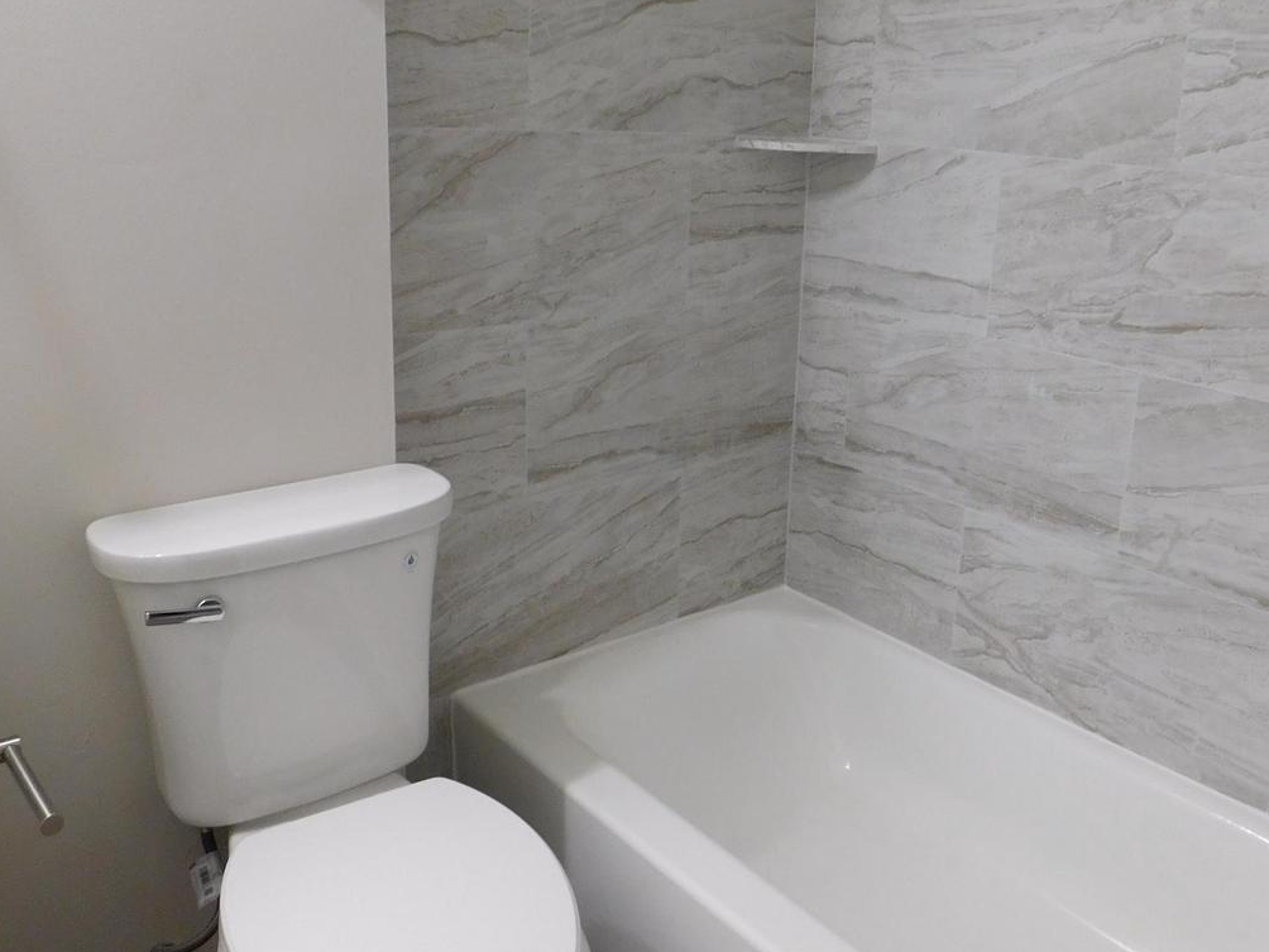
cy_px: 387
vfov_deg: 42.8
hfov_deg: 54.6
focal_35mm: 33
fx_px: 1210
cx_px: 803
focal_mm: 4
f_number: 3
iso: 200
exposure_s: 1/30
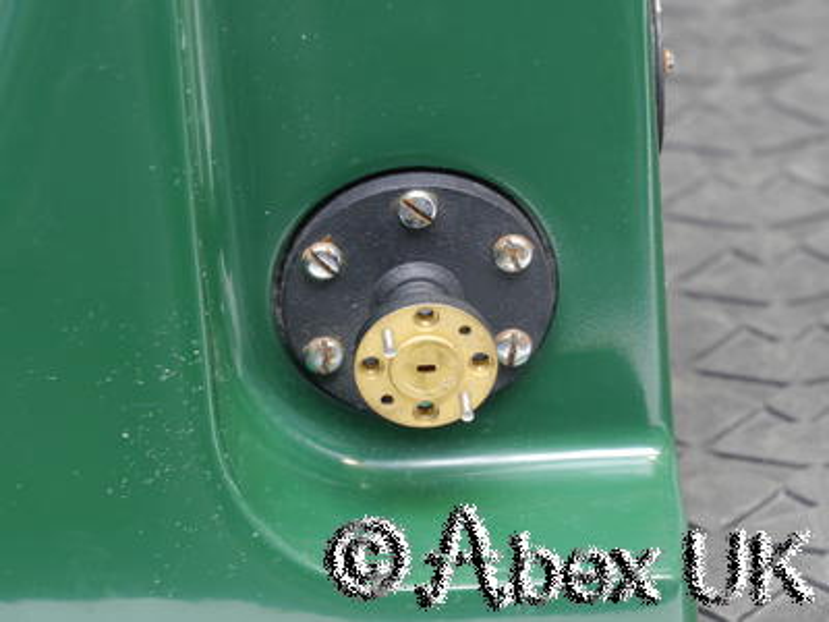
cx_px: 414
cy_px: 311
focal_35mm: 280
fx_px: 6706
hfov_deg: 7.1
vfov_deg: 5.3
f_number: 11
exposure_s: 1/2.5
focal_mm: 140
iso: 400
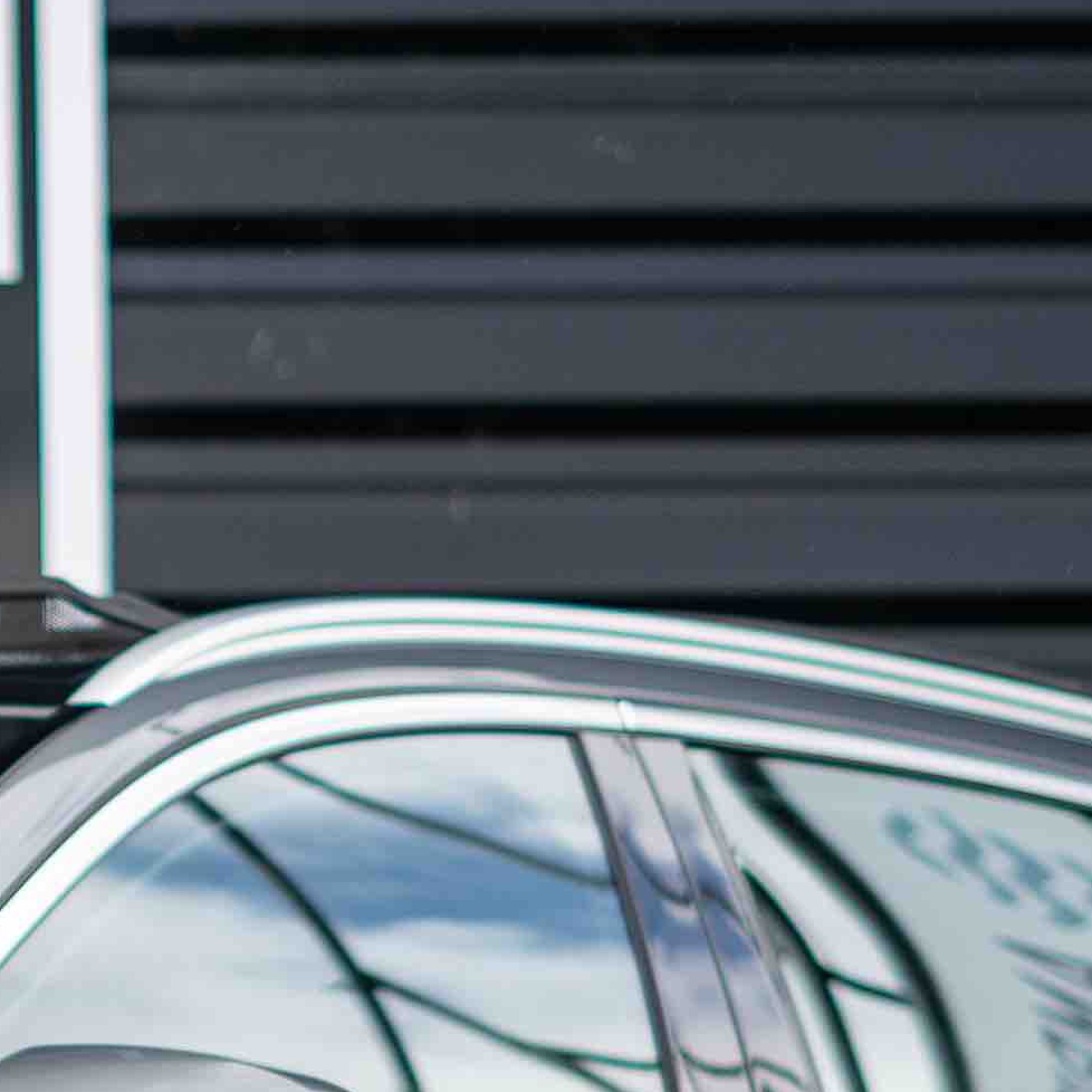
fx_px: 9172
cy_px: 1477
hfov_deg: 6.7
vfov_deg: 6.7
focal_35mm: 257
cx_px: -875
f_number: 1.8
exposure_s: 1/640
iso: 100
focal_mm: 50
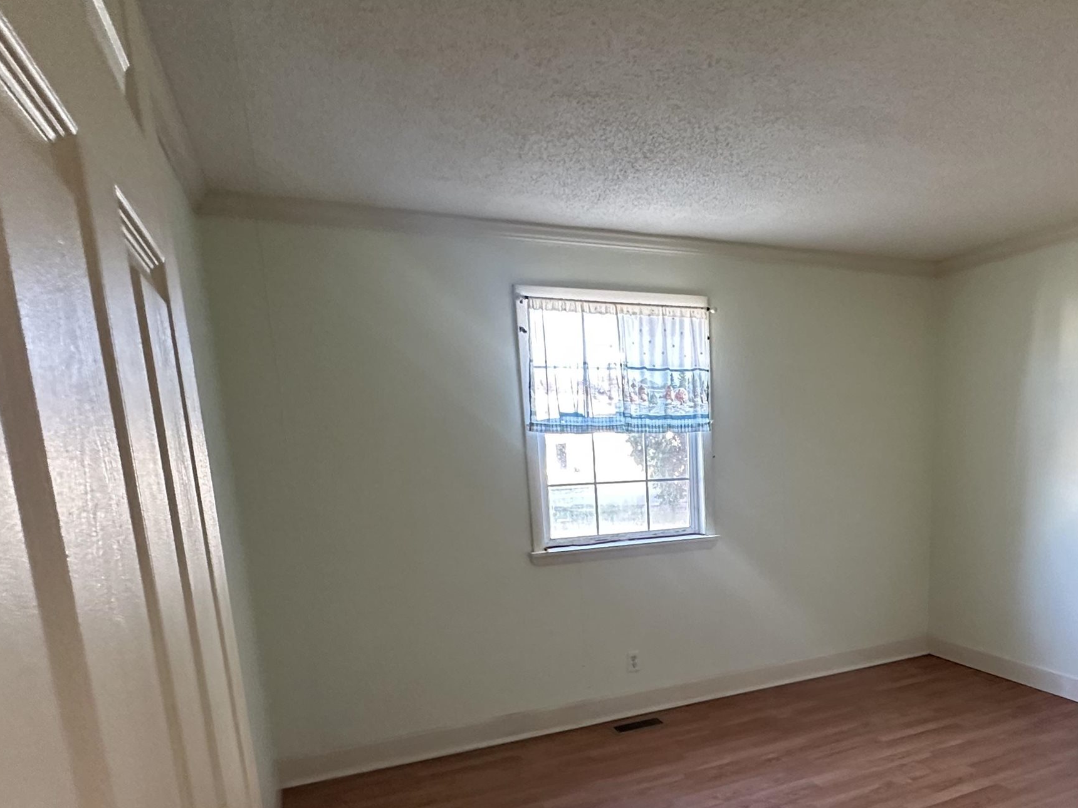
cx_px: 715
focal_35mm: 25
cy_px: 579
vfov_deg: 53.1
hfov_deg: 67.6
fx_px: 779
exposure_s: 1/60
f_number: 2.2
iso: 400
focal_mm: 2.22
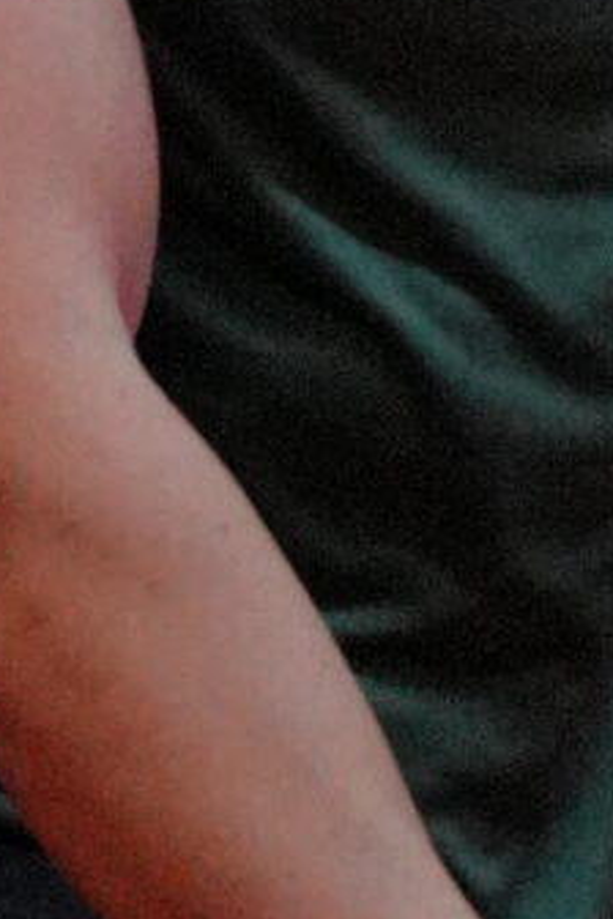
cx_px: 765
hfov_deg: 2.4
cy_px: 1469
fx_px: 14609
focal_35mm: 572
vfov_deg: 3.6
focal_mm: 50
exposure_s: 1/100
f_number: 5.6
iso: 2000
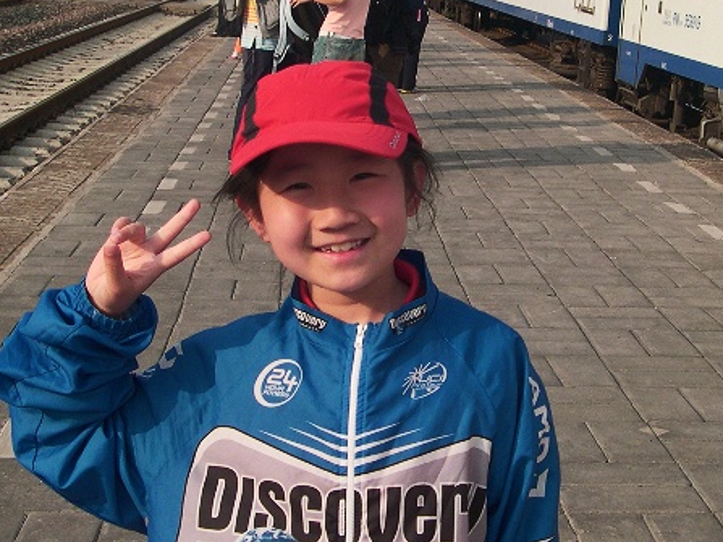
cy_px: 159
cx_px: 427
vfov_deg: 21.5
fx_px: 1420
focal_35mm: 68
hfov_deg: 28.5
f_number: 7.6
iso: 100
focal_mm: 8
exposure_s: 1/113
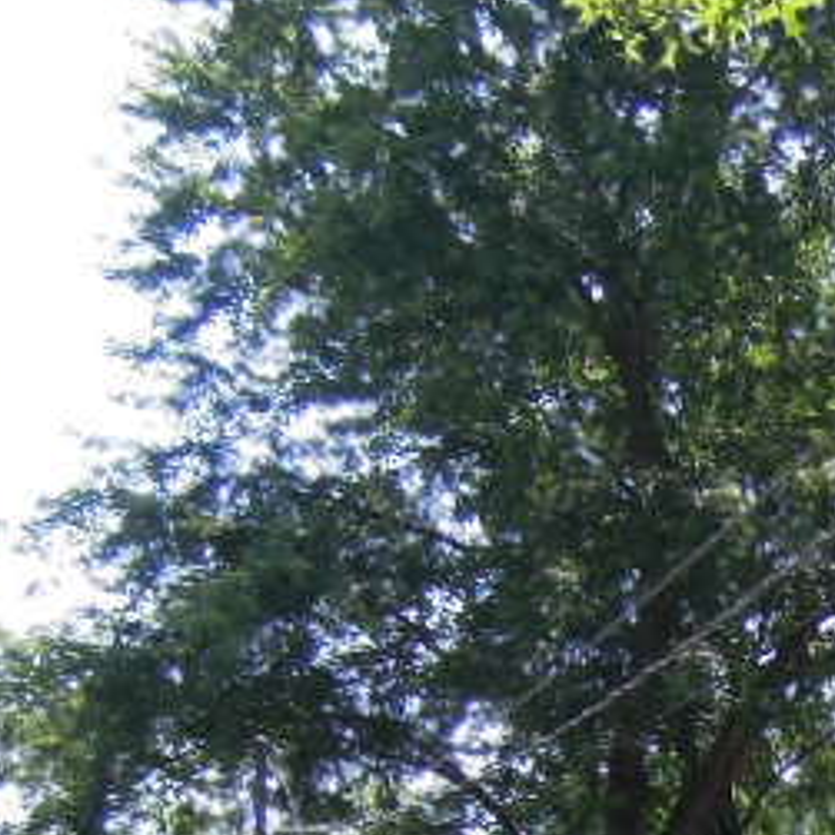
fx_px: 3930
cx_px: 1381
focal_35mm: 144
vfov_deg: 11.6
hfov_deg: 11.5
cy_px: 1261
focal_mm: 7.2
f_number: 3.3
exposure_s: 1/640
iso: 160
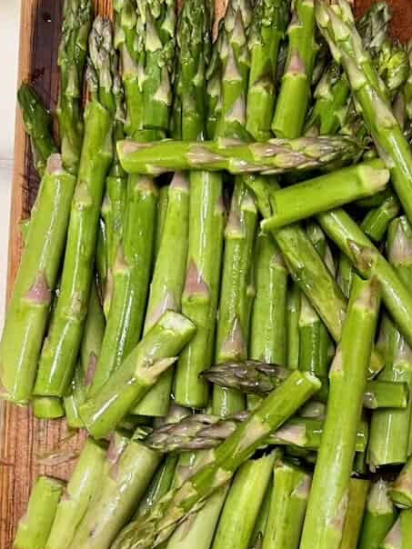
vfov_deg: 35.3
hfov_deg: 26.7
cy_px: 414
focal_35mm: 53
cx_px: 356
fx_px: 841
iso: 200
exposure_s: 1/60
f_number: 1.6
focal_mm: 5.1
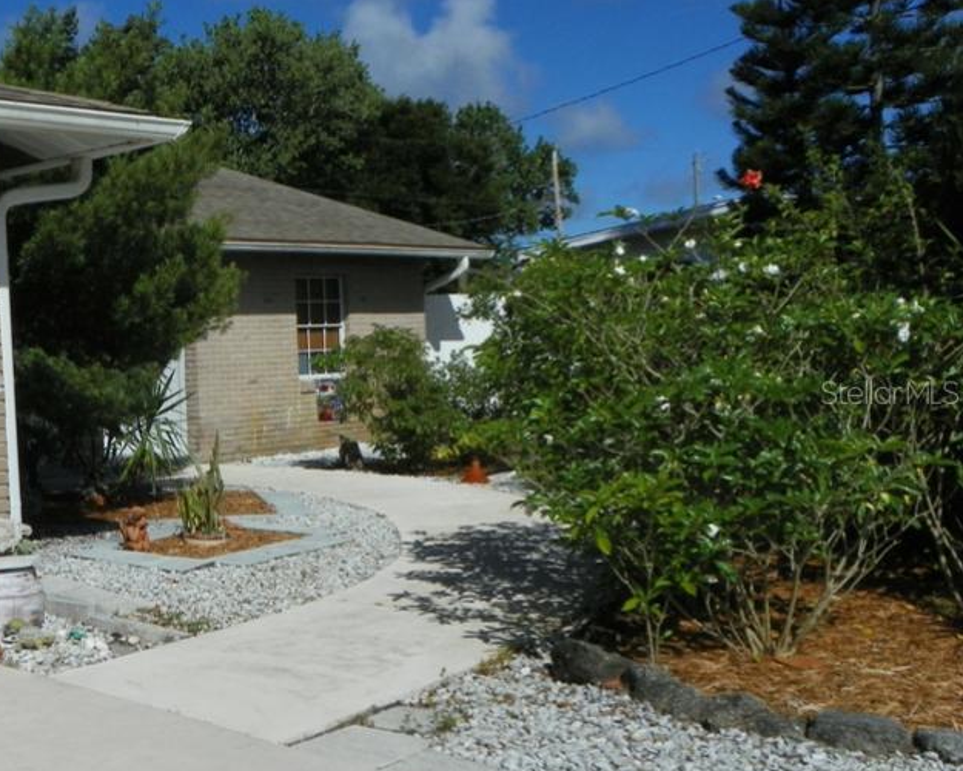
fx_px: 1368
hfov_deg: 37.3
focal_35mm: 48
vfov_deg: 31.5
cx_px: 177
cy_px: 392
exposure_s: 1/640
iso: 64
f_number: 7.1
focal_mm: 5.3
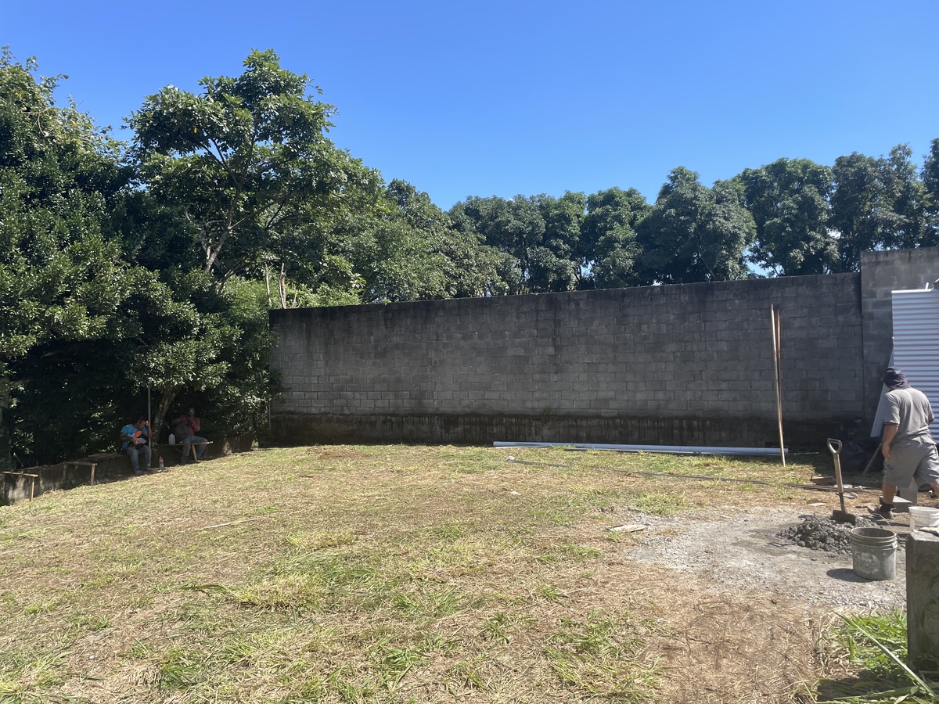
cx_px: 470
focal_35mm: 26
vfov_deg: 53.1
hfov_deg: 67.3
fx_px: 705
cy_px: 352
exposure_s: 1/1855
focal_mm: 4.2
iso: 32
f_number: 1.6
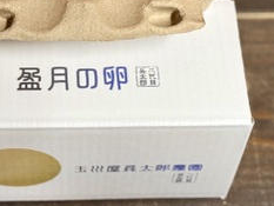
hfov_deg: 19.8
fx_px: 784
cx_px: 102
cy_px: 8
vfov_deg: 14.7
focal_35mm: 99
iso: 200
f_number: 1.78
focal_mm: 6.76
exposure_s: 1/50
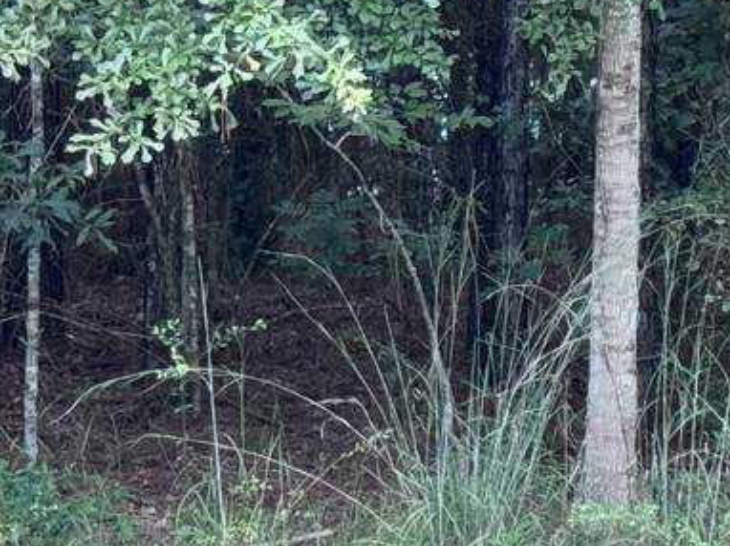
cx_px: 978
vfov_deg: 9.2
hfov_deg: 11.9
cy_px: 248
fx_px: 3393
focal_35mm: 161
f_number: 1.78
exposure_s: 1/302
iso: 64
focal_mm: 6.76
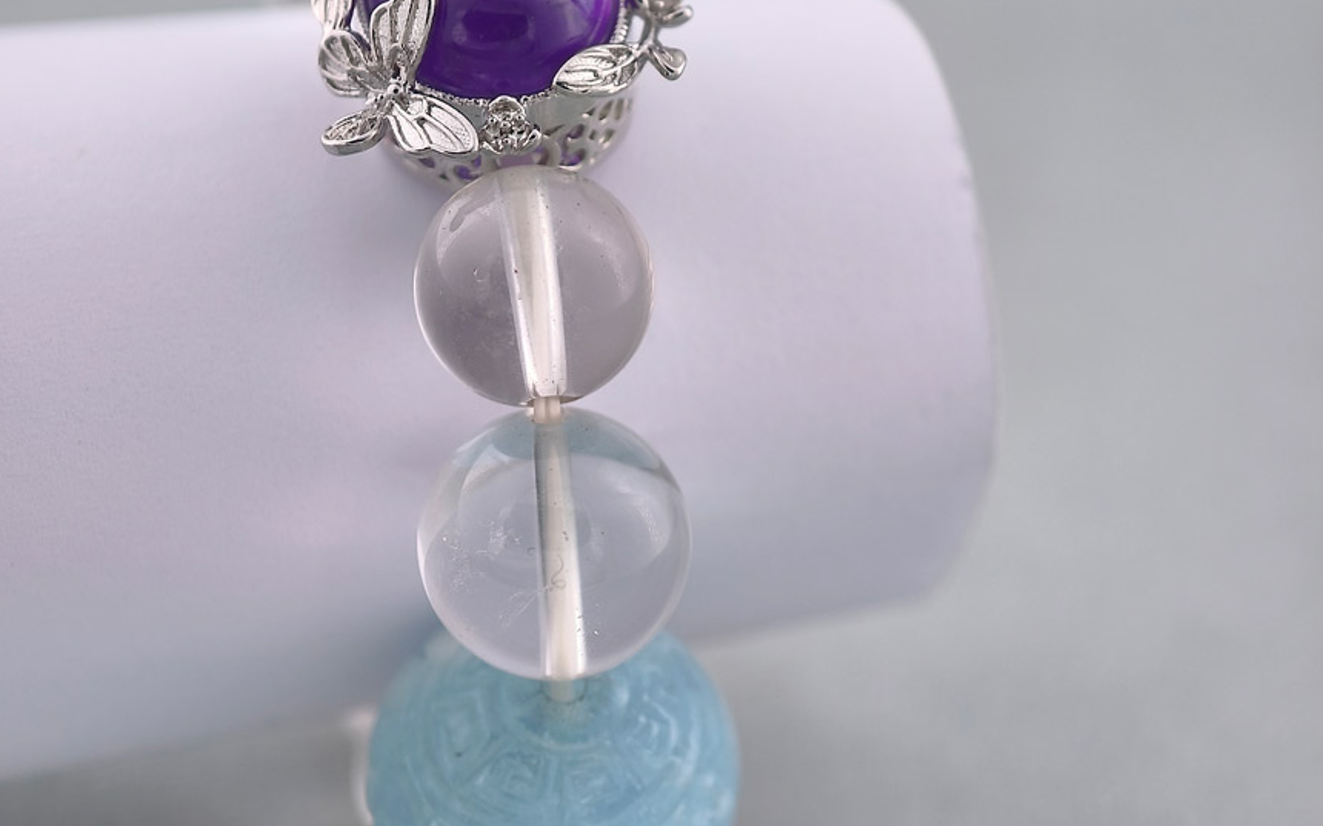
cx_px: 662
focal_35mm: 121
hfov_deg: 17.2
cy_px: 435
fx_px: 4362
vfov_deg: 10.8
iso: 125
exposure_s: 1/160
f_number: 2.67
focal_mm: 22.48
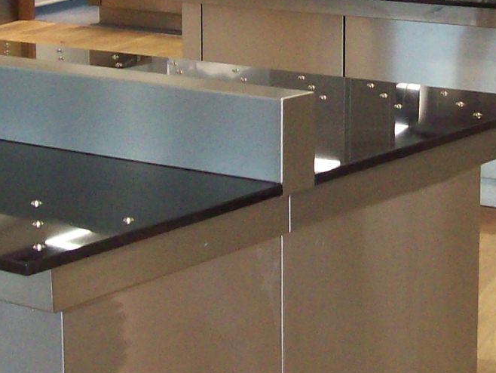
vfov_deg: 13.2
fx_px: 1605
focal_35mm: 112
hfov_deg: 17.5
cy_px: 62
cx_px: 373
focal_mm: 6
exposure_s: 1/64
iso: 200
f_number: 2.7
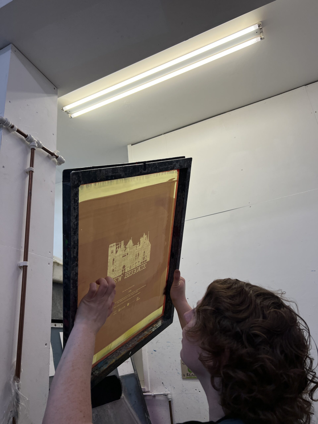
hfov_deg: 53.1
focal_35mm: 26
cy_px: 212
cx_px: 159
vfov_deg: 67.3
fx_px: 318
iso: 50
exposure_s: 1/329
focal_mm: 5.7
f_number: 1.5
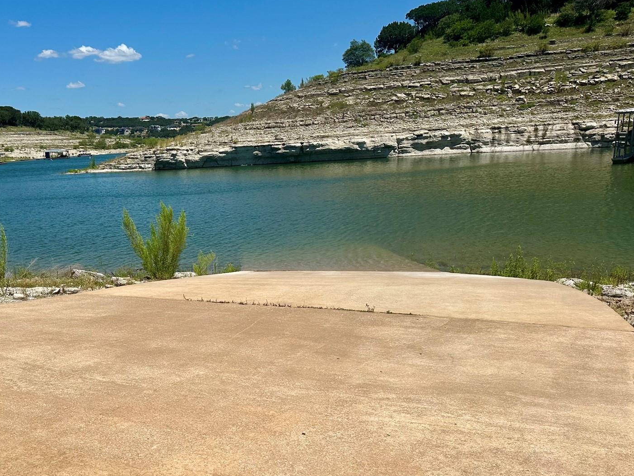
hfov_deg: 52.0
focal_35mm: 35
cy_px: 337
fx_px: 641
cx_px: 232
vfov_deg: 39.9
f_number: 1.78
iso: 80
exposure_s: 1/9709
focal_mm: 6.86
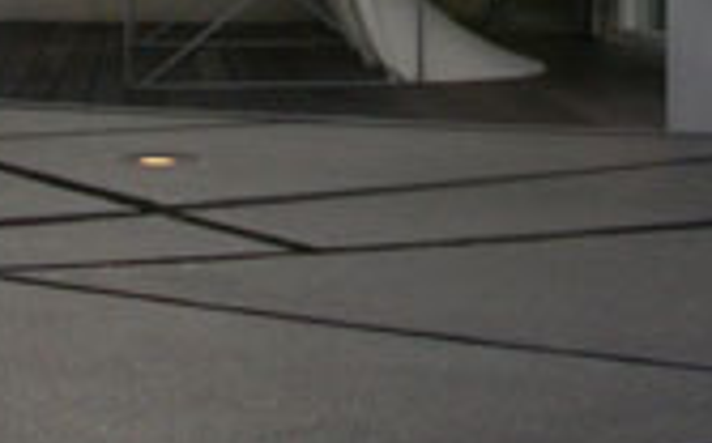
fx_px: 2811
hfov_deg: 14.4
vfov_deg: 8.8
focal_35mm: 145
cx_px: 294
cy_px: -179
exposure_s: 1/183
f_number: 6.7
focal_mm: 7.85
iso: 100
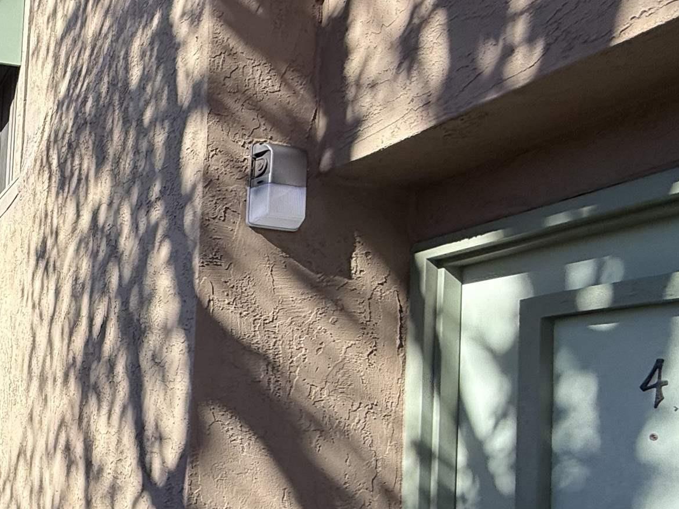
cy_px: 392
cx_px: -77
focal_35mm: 37
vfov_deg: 37.6
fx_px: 726
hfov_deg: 40.1
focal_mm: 2.22
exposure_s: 1/751
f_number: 2.2
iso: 50
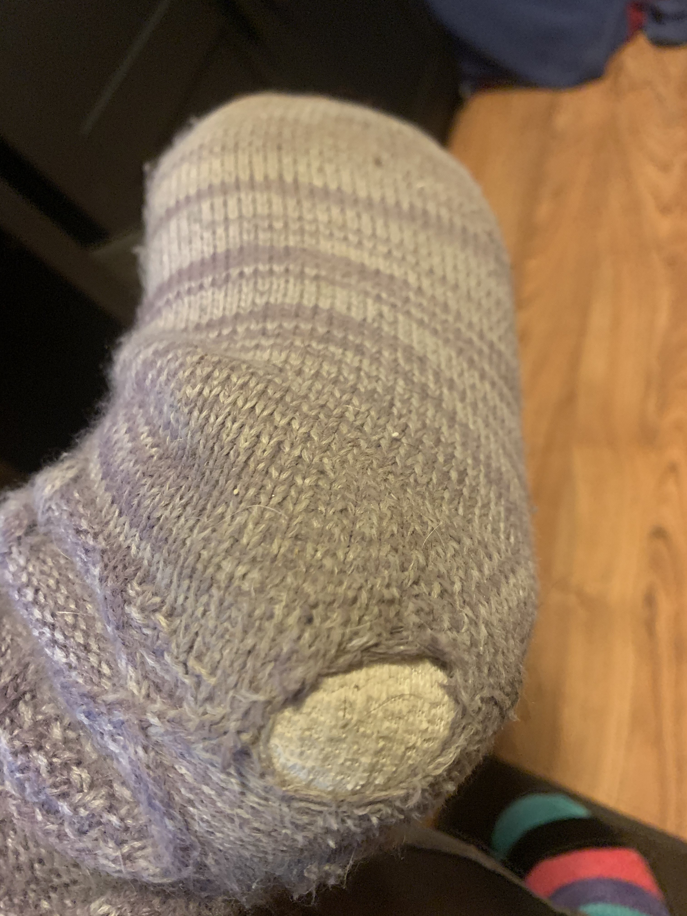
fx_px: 688
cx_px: 344
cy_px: 458
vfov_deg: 67.3
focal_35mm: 26
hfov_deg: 53.1
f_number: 1.8
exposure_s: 1/30
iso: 640
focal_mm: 4.25
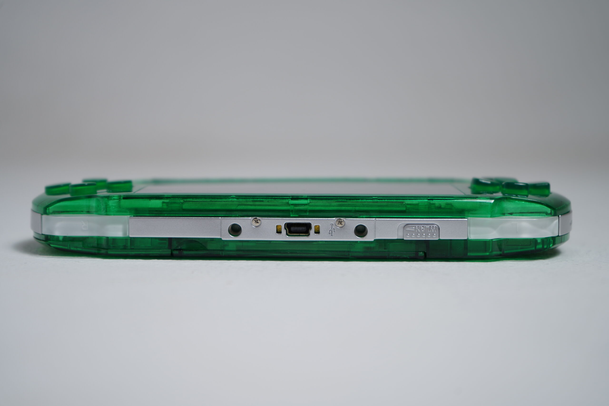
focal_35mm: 64
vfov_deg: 21.2
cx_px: 304
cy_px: 203
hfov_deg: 31.4
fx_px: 1083
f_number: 5.6
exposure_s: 1/13
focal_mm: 64
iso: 100
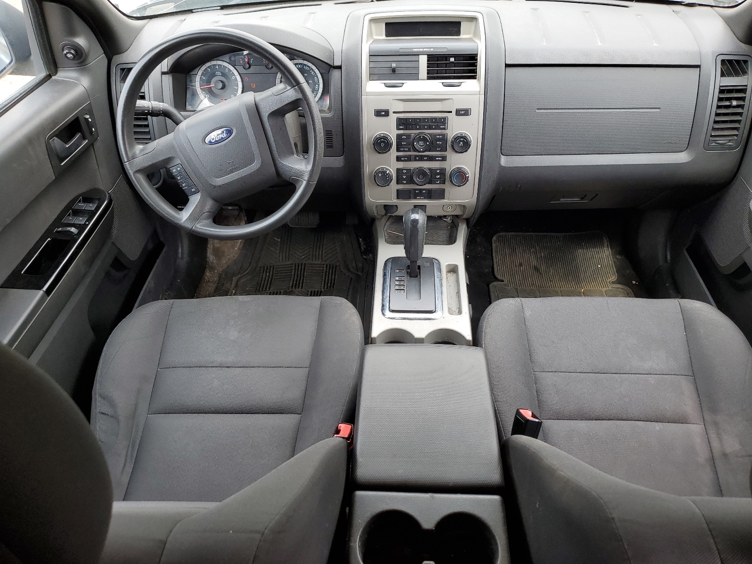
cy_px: 282
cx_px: 376
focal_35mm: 26
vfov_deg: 53.1
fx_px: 565
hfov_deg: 67.3
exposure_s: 1/244
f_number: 1.5
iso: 50
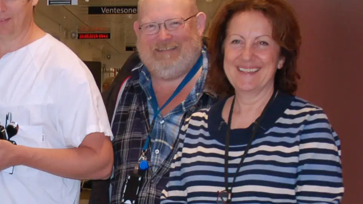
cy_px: 256
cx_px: -15
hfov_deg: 19.0
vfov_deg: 10.9
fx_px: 1049
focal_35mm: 109
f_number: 3.8
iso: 400
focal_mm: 22
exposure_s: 1/60
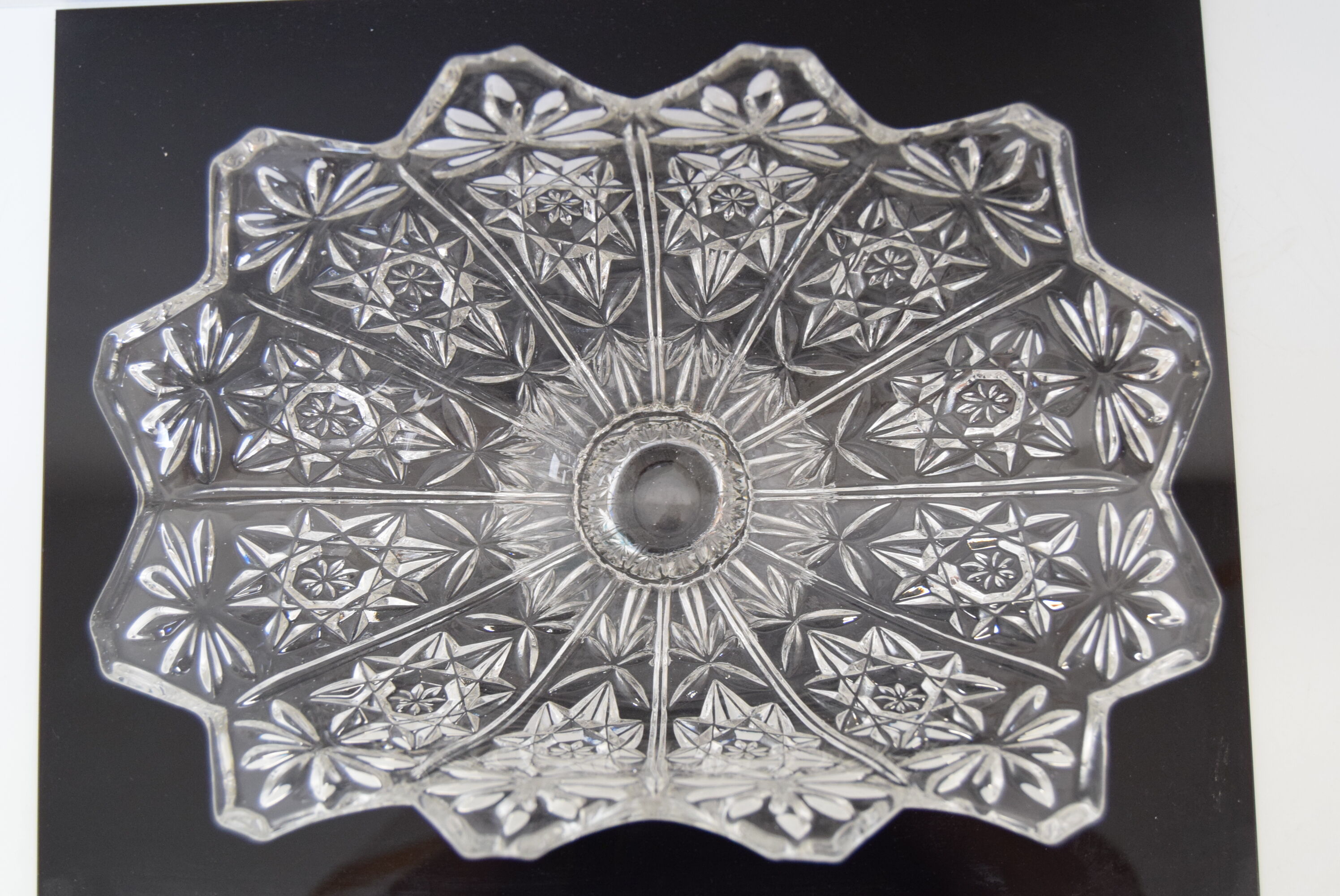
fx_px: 1453
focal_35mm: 39
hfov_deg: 49.5
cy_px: 448
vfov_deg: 34.3
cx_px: 670
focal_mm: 26
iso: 1600
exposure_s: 1/100
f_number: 5
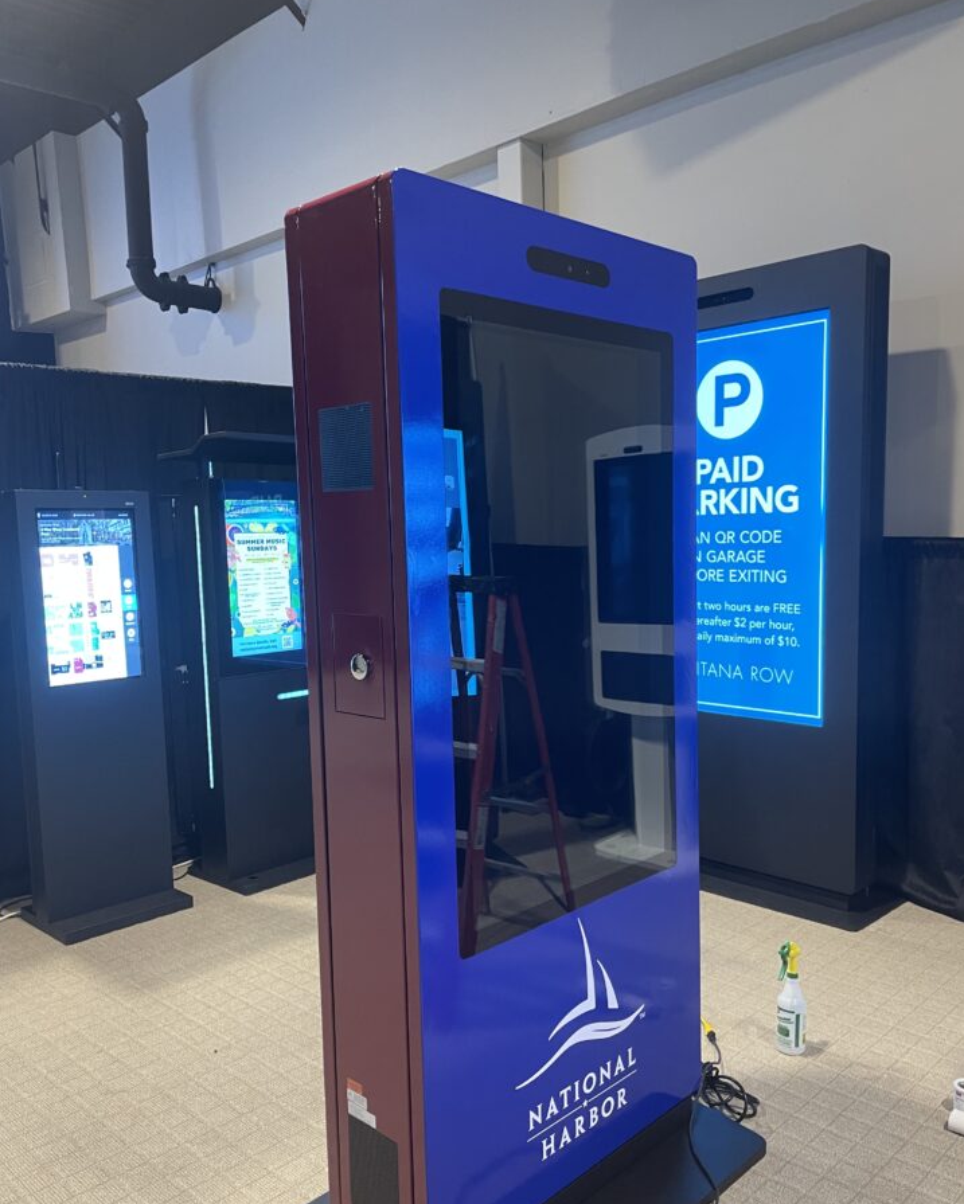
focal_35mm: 29
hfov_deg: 50.0
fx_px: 1034
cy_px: 649
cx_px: 484
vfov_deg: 60.4
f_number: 1.6
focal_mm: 4.2
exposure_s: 1/60
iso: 200
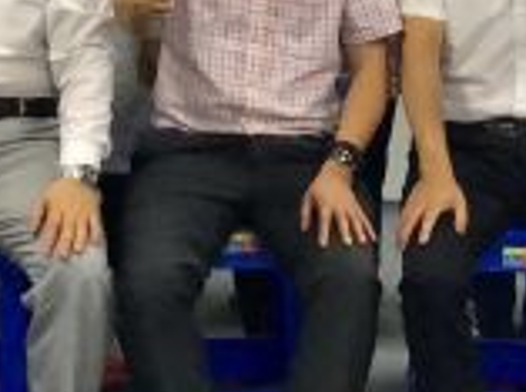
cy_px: -211
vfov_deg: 10.0
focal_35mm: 143
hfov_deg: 13.8
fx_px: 2168
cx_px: 402
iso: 250
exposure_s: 1/50
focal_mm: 4
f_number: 1.8
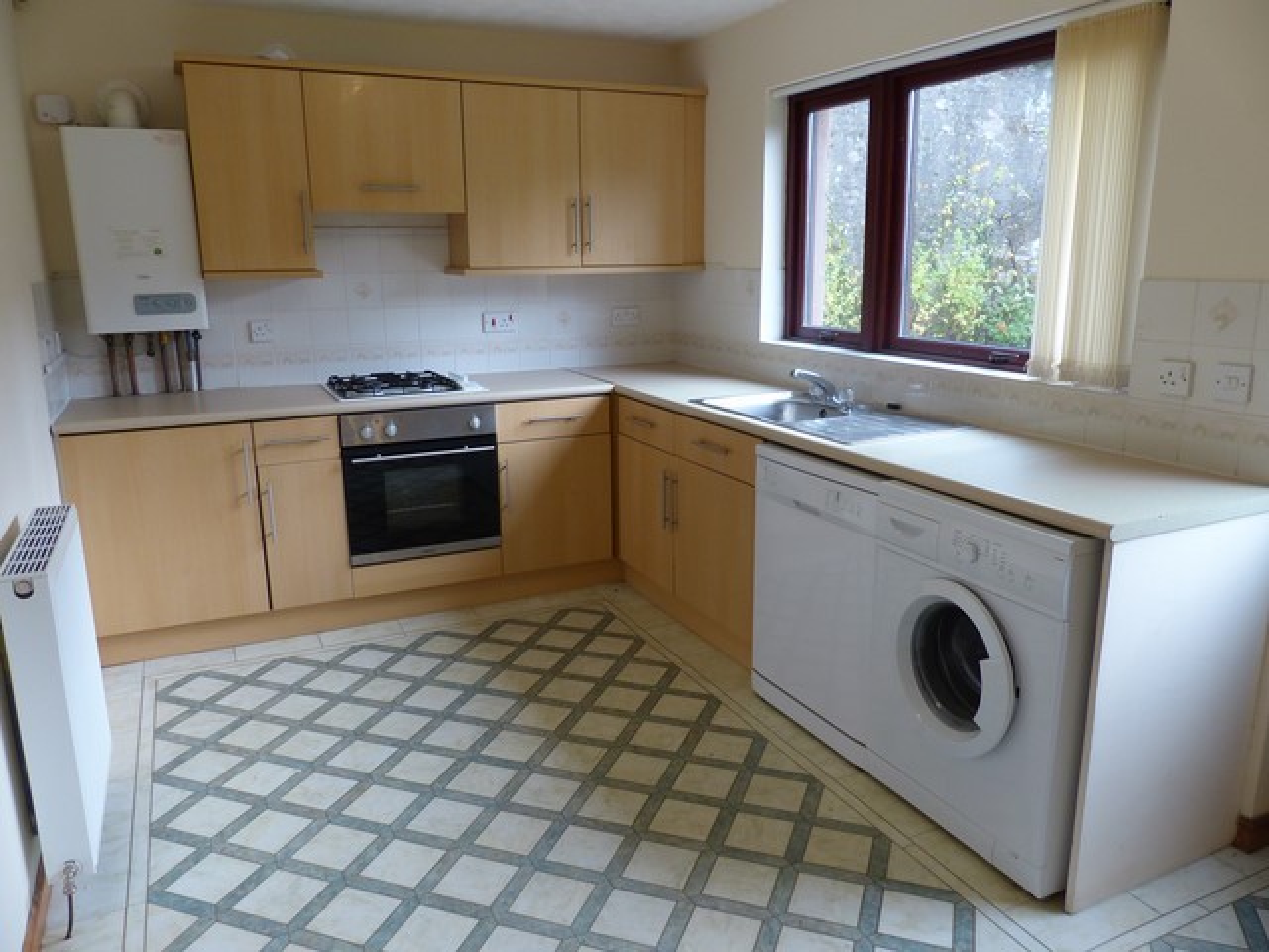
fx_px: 916
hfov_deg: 69.4
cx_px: 634
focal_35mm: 25
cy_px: 476
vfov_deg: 54.9
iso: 125
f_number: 2.8
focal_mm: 4.5
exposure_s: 1/60
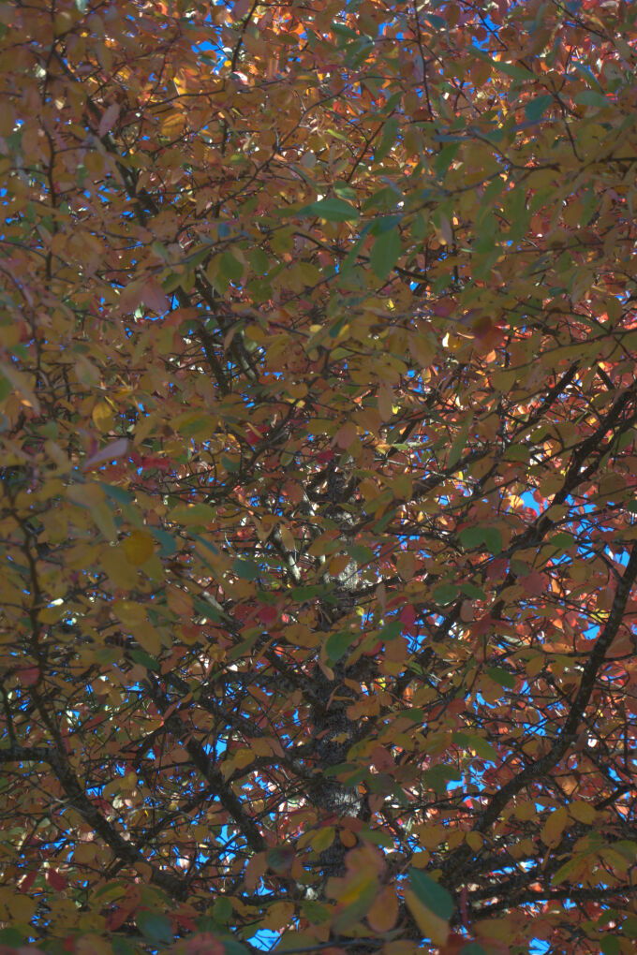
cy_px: 478
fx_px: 1990
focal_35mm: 75
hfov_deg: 18.2
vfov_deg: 27.0
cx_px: 318
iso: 400
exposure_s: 1/160
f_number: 5.6
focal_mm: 50
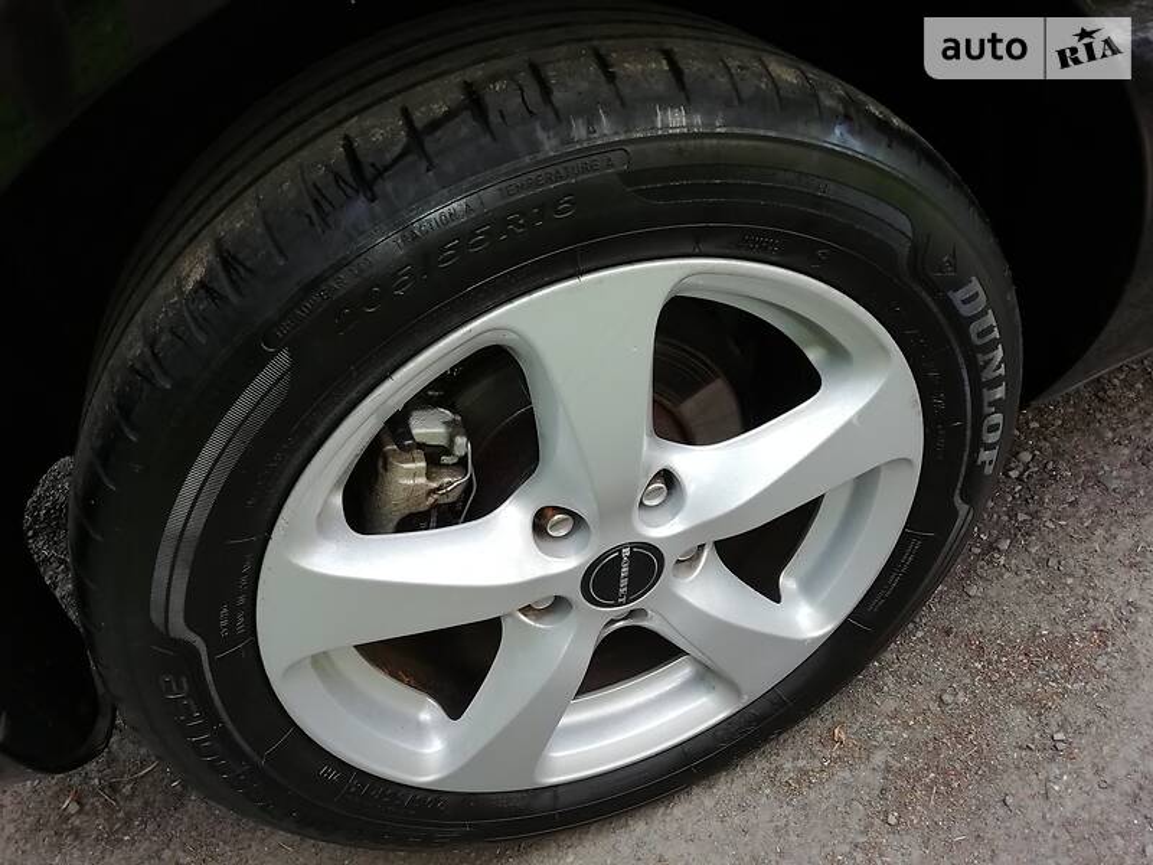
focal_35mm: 26
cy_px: 432
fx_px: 866
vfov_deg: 53.1
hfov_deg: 67.3
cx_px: 576
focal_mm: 3.5
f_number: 2.2
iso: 50
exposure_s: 1/100
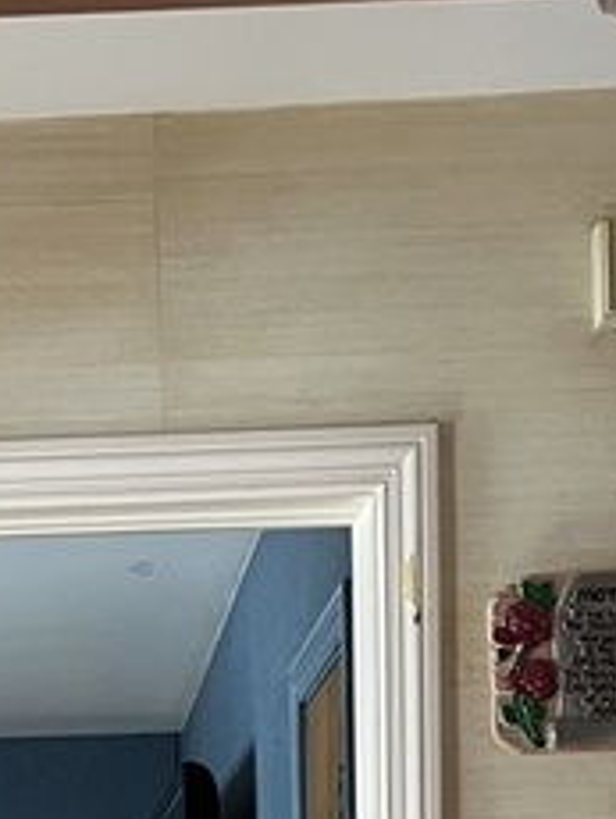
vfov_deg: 14.4
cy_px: 1424
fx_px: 2889
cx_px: -28
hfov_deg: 12.0
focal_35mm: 122
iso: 125
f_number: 1.6
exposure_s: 1/82
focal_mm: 5.1
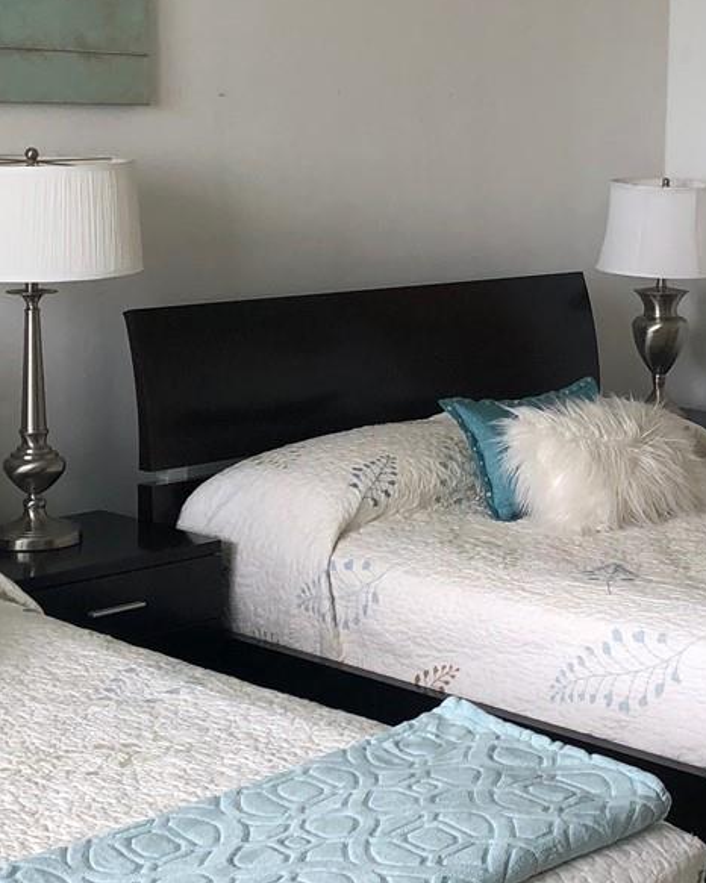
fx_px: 1960
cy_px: 365
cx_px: 532
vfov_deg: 25.4
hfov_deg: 20.3
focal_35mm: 75
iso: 64
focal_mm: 4
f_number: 1.8
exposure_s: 1/120
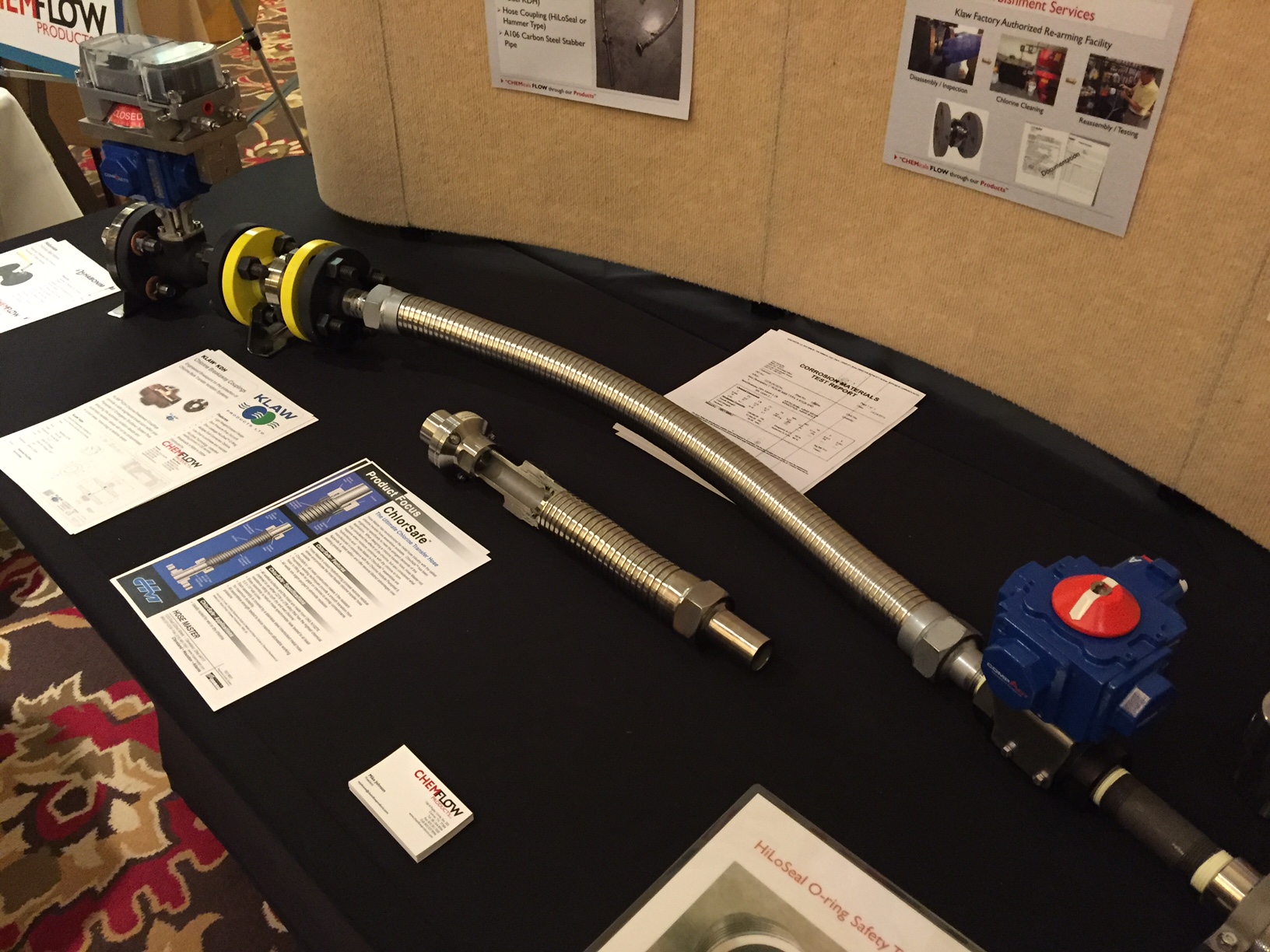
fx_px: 1064
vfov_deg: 48.2
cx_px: 635
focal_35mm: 29
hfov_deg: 61.7
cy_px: 476
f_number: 2.2
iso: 250
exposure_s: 1/25
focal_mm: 4.15
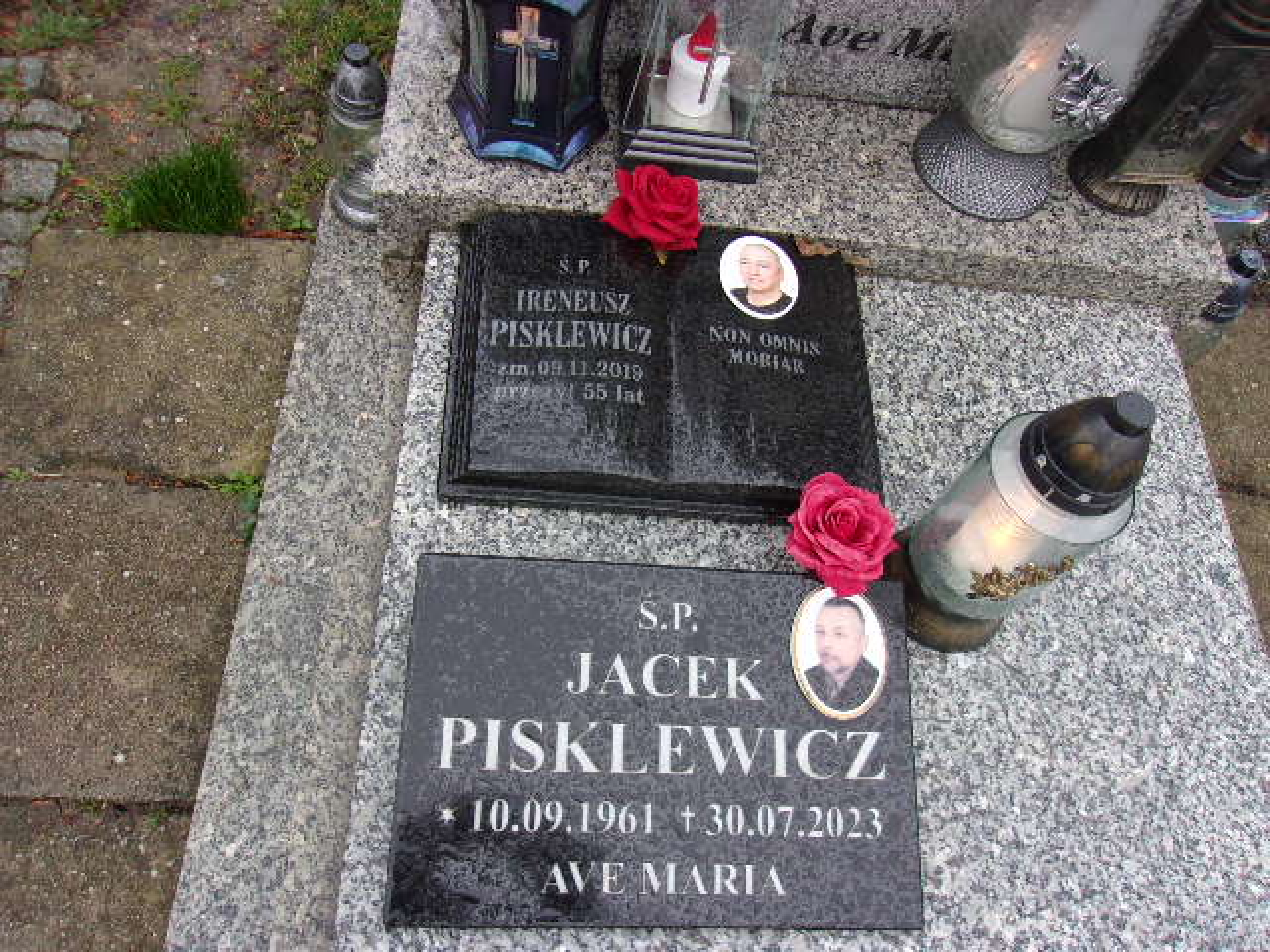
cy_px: 476
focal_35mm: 27
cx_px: 635
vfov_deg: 51.4
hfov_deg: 65.3
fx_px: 991
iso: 80
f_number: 3
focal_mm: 4.9
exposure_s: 1/50
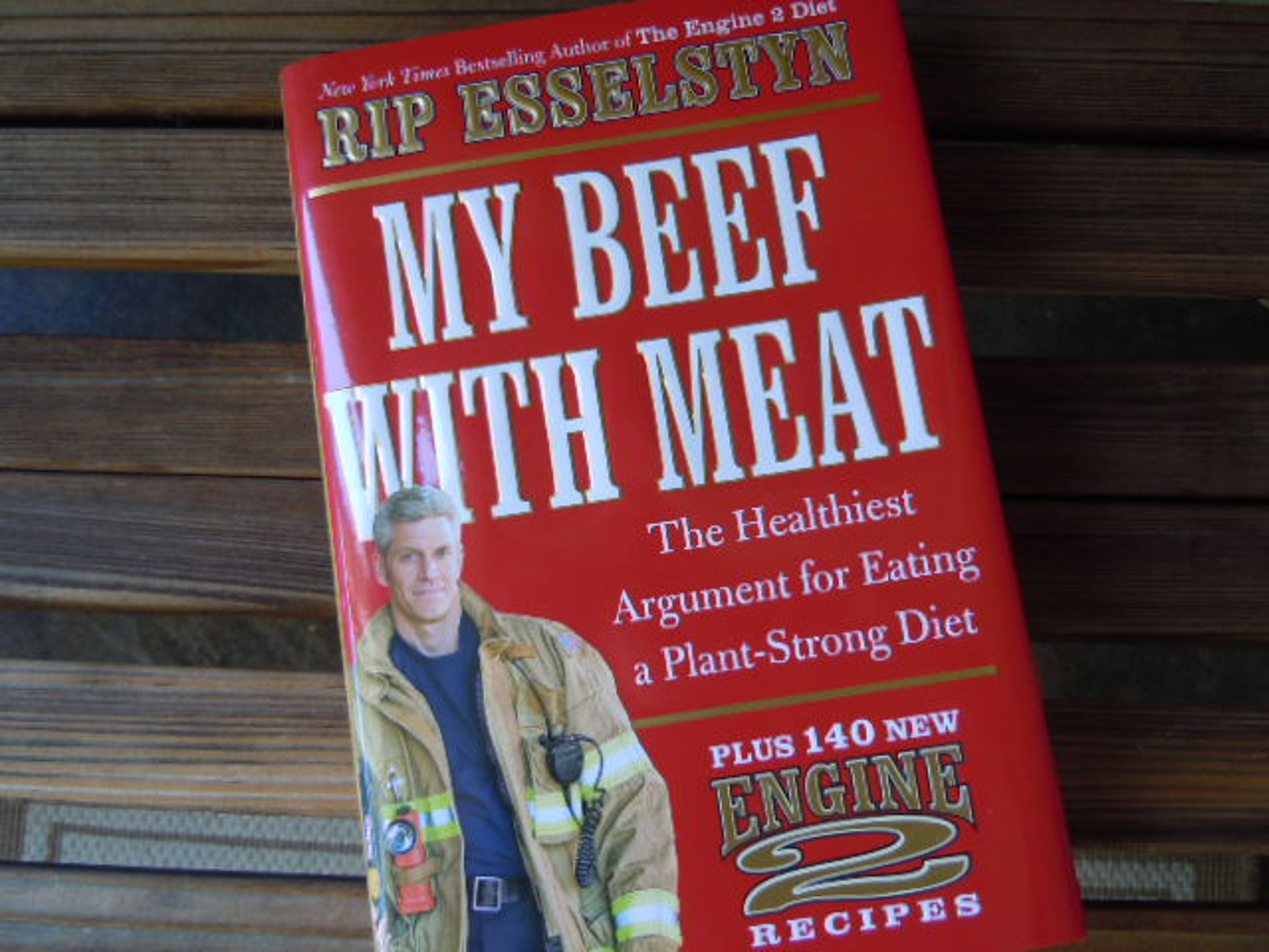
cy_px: 476
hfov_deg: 60.0
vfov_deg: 46.8
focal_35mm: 30
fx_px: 1100
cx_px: 634
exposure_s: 1/60
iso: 160
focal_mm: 5.4
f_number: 3.5
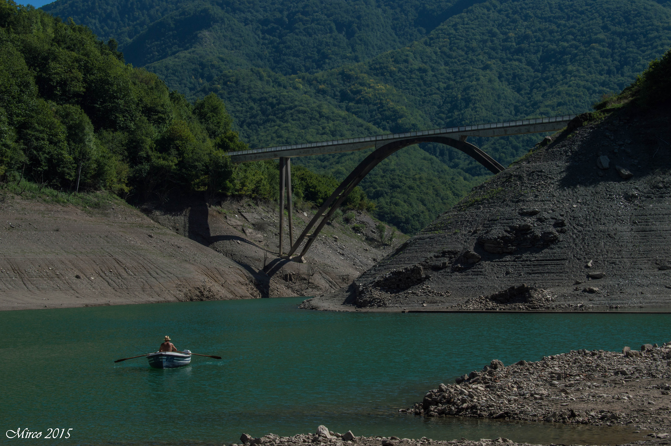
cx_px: 336
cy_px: 223
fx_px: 1257
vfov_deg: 20.1
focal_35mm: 68
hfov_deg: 29.9
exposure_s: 1/125
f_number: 13
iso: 100
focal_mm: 45
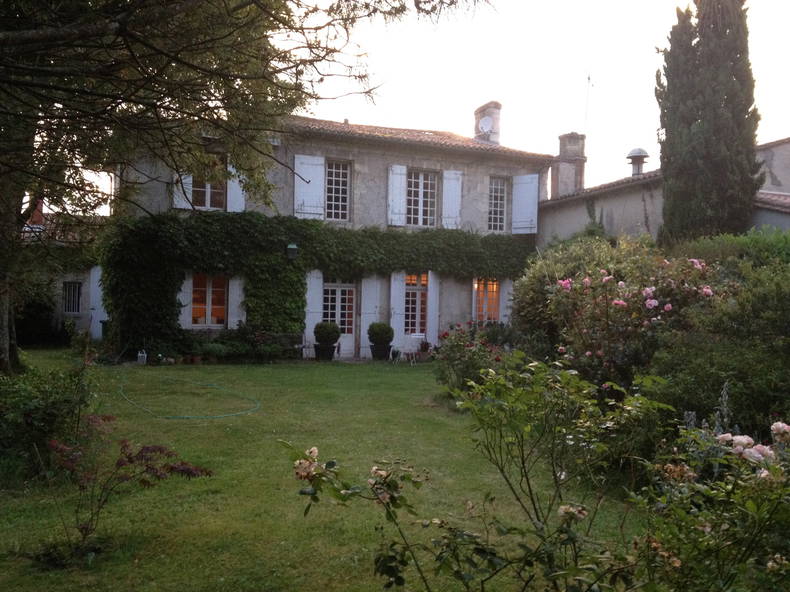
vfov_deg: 40.7
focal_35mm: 35
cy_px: 296
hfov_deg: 52.6
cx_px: 395
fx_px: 799
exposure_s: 1/20
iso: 250
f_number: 2.4
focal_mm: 4.28
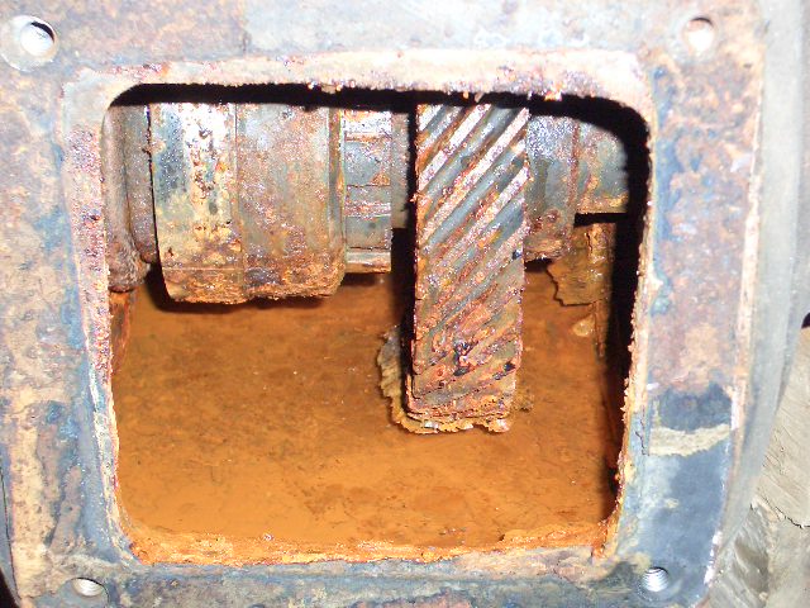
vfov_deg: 19.9
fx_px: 1732
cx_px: 405
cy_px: 304
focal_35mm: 74
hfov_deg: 26.3
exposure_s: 1/40
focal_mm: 12.2
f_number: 3.9
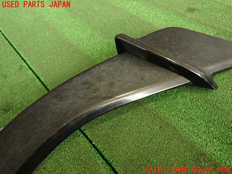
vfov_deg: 54.9
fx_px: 168
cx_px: 116
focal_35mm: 25
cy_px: 87
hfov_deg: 69.4
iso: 200
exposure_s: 1/40
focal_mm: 4.5
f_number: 2
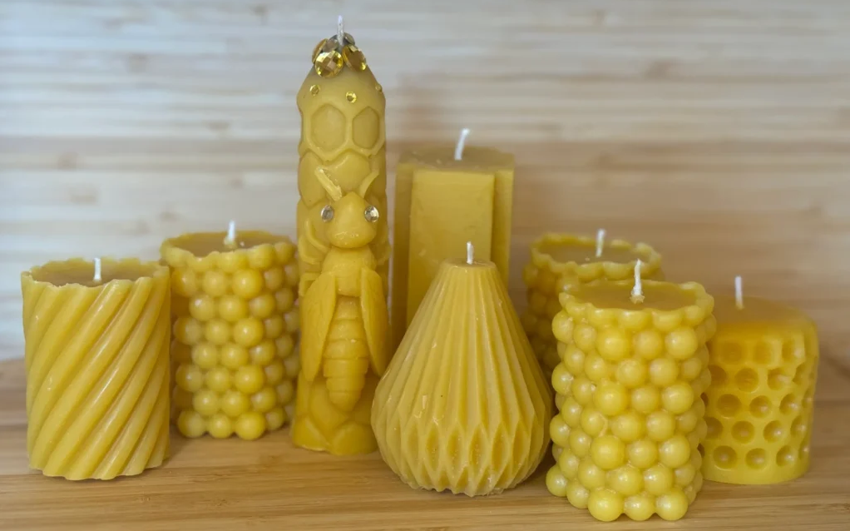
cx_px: 425
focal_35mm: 51
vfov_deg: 25.3
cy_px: 271
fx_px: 1181
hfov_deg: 39.6
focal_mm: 6.76
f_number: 1.78
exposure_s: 1/40
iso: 200
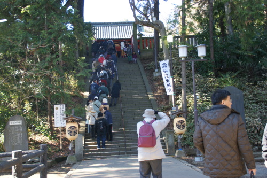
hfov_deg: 43.6
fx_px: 334
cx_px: 134
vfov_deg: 29.8
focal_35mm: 45
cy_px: 89
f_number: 4
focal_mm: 30
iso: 125
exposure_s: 1/50
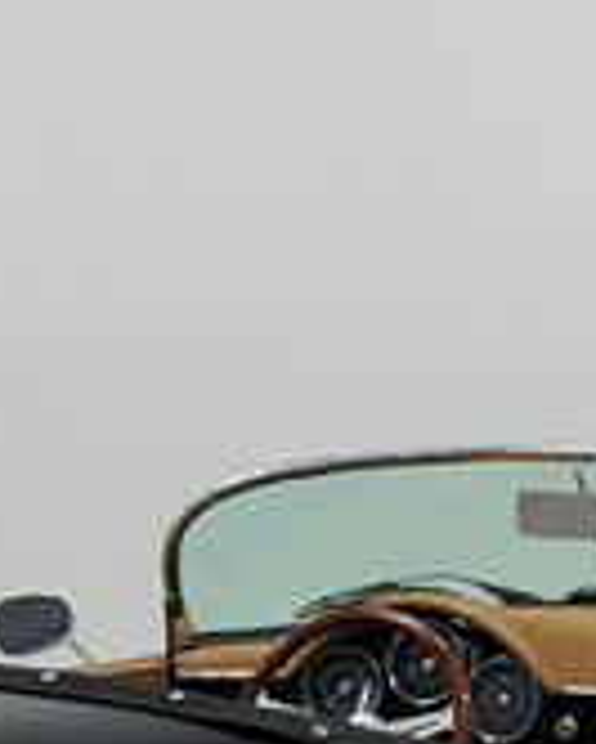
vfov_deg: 10.4
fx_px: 3987
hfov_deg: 8.5
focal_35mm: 181
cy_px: 1017
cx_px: 184
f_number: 1.78
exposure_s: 1/194
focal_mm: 6.76
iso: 50
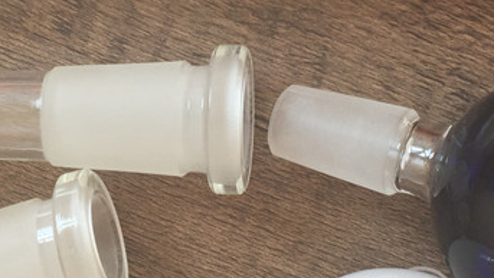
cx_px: 160
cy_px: 142
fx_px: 1087
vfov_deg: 14.6
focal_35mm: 83
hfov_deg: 25.4
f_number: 2.2
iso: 40
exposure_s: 1/100
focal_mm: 4.15
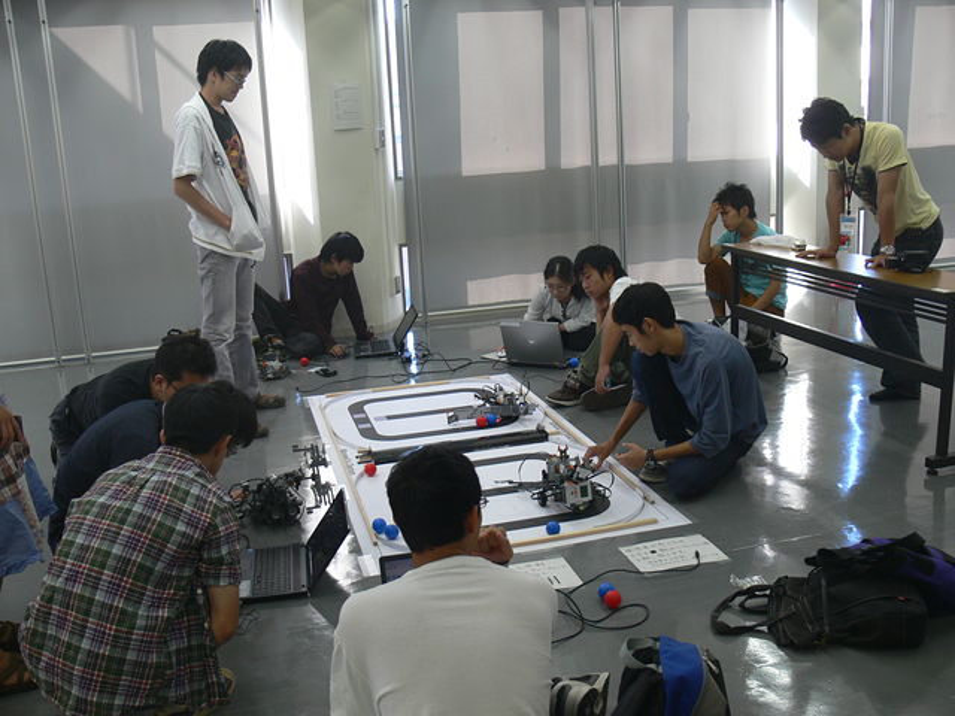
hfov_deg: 52.6
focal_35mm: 35
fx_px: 966
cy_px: 358
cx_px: 478
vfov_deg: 40.7
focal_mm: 7.4
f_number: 2.8
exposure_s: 1/30
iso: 80
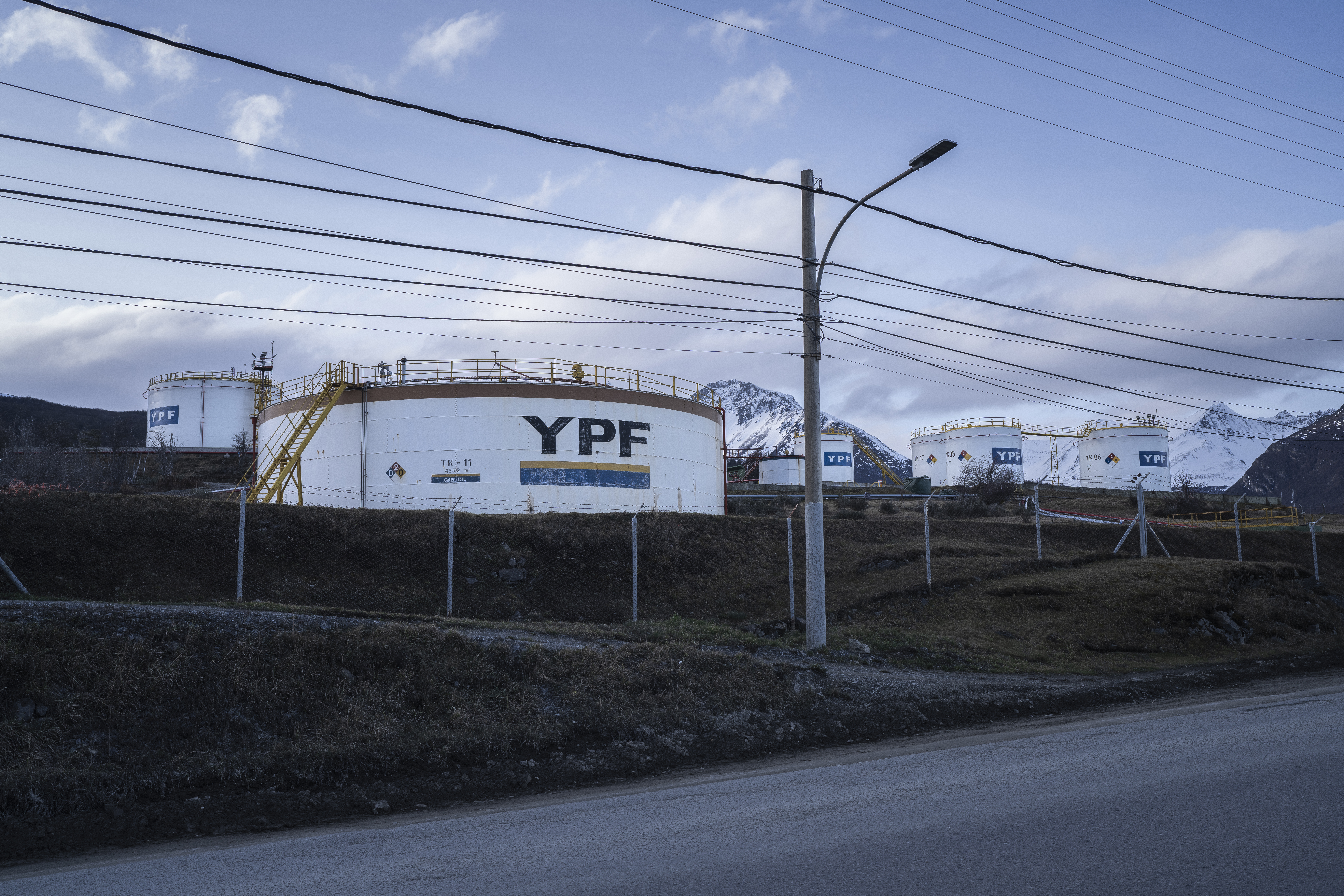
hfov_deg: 54.4
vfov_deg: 37.9
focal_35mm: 35
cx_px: 672
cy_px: 448
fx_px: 1307
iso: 100
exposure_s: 1/125
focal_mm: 35
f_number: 6.3
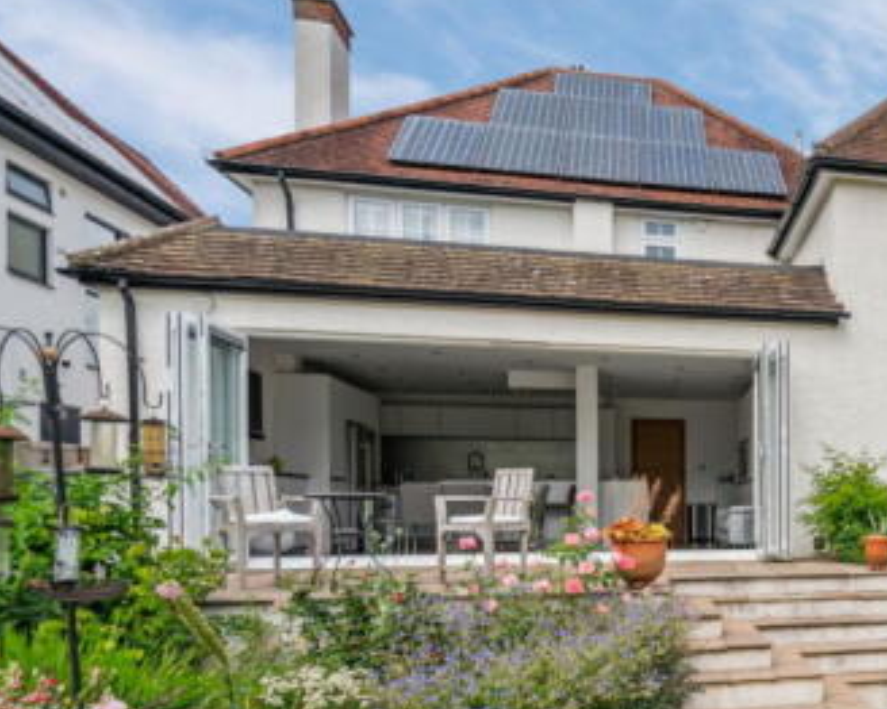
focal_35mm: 30
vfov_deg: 46.7
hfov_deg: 49.7
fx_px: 787
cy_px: 534
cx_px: 856
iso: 640
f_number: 5.6
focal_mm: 16
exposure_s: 1/1000
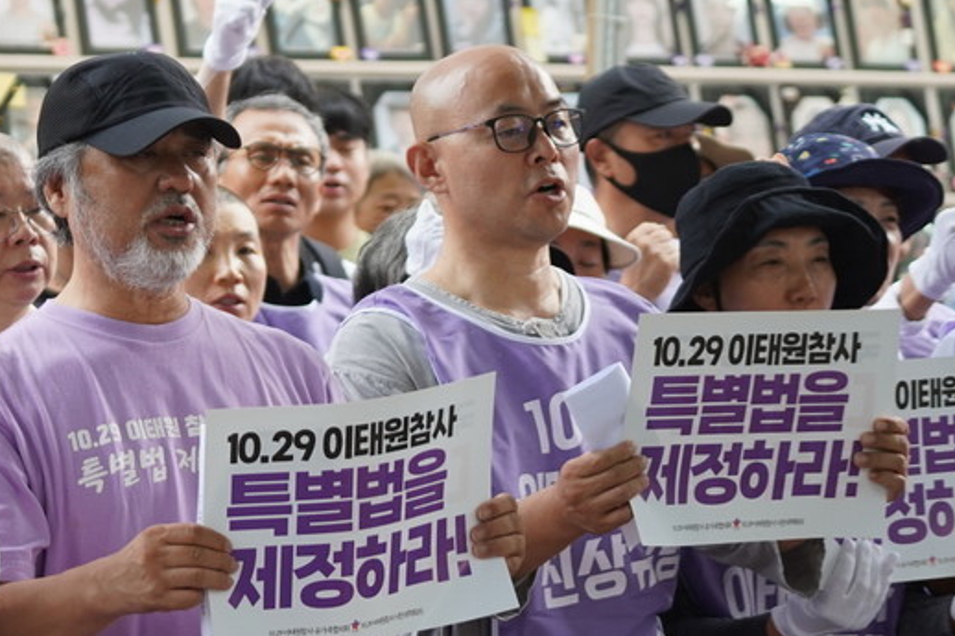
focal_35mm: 173
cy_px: 488
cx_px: 155
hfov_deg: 11.8
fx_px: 4588
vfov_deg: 7.9
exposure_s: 1/250
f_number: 4
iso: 640
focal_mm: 70
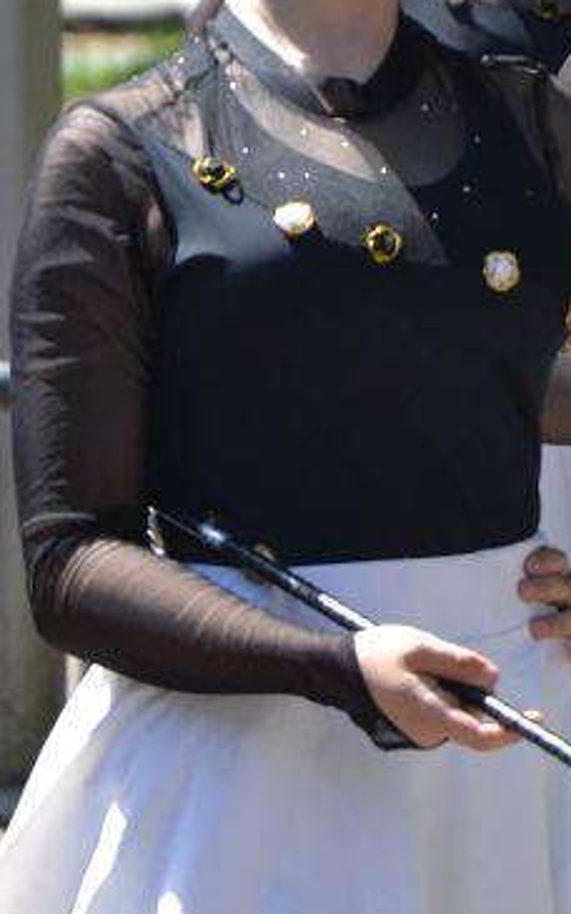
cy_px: 368
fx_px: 13144
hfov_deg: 2.5
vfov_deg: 4.0
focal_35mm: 528
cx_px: 381
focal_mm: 105
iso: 100
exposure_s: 1/160
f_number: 6.3
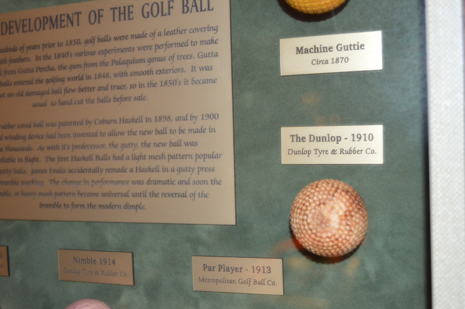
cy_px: 154
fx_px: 619
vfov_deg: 28.0
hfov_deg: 41.1
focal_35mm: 48
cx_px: 232
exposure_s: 1/60
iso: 1600
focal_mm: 32
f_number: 4.5
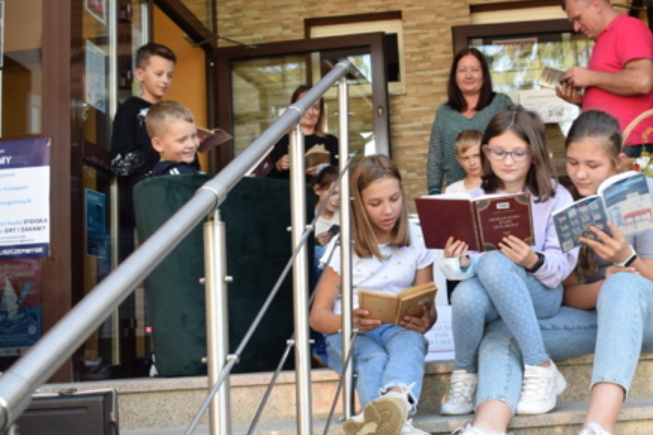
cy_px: 205
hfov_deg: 37.0
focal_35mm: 53
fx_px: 961
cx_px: 456
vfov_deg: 25.5
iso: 400
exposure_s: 1/125
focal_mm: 24
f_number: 5.6
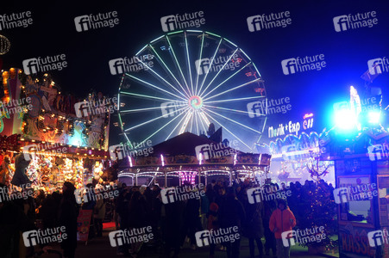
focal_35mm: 45
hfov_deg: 43.6
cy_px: 129
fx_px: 486
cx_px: 194
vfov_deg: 29.8
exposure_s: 1/50
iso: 640
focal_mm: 30
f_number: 5.6
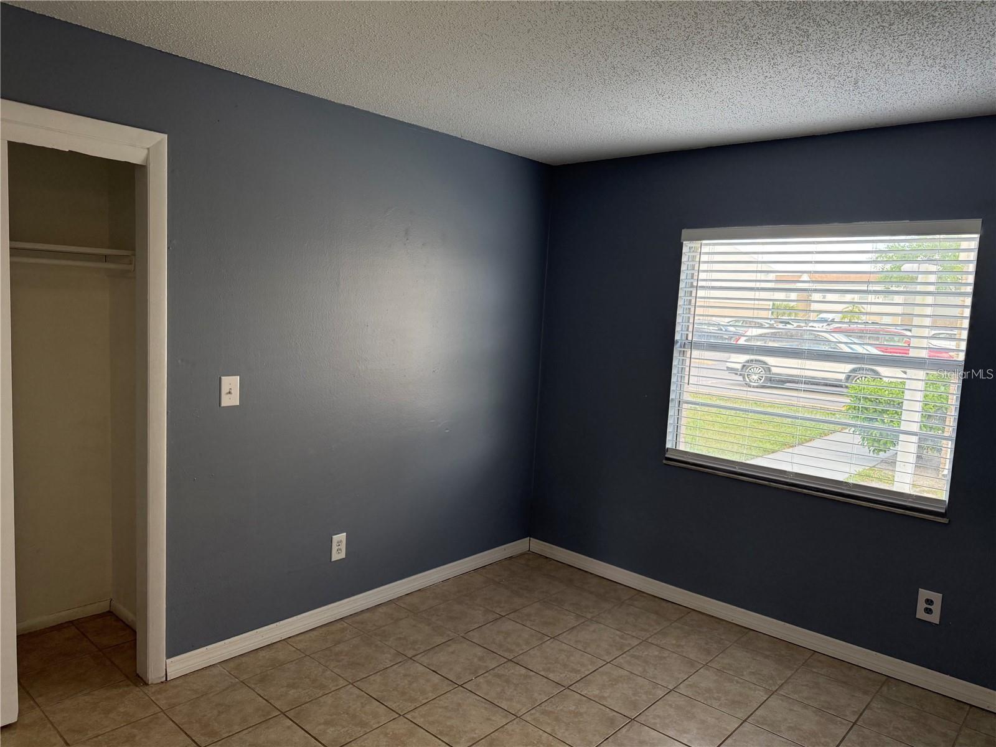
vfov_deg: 56.8
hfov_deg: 71.6
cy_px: 374
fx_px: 691
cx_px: 498
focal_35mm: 24
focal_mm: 6.76
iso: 200
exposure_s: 1/171
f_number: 1.78
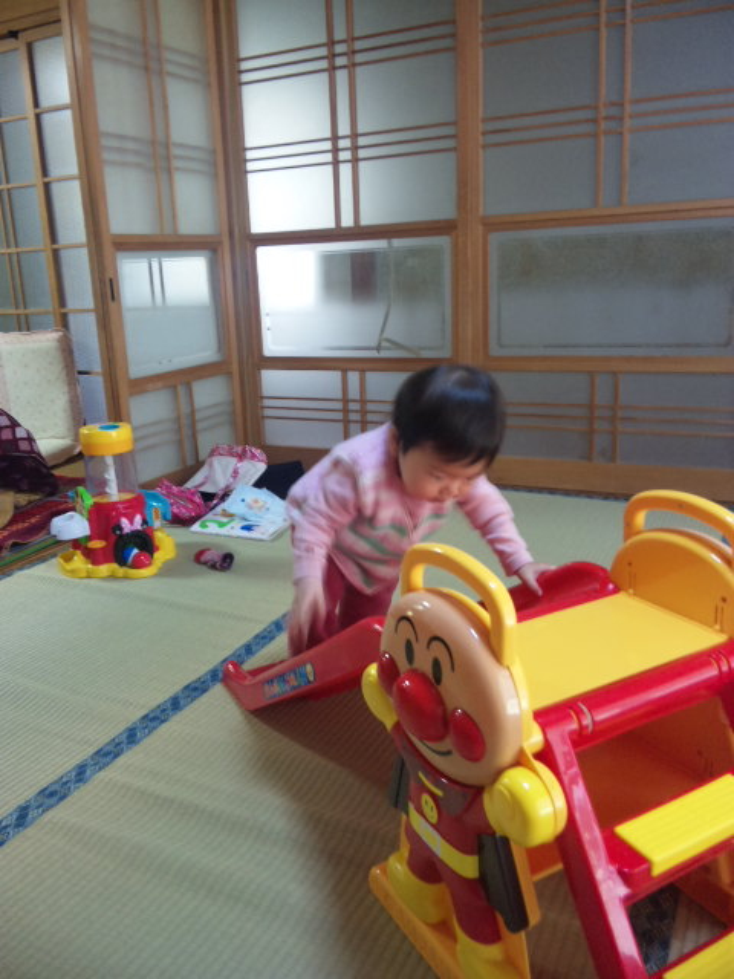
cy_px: 490
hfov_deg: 48.2
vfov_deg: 61.7
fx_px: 820
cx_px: 367
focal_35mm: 29
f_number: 2.8
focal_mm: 4.82
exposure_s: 1/4.95
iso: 100
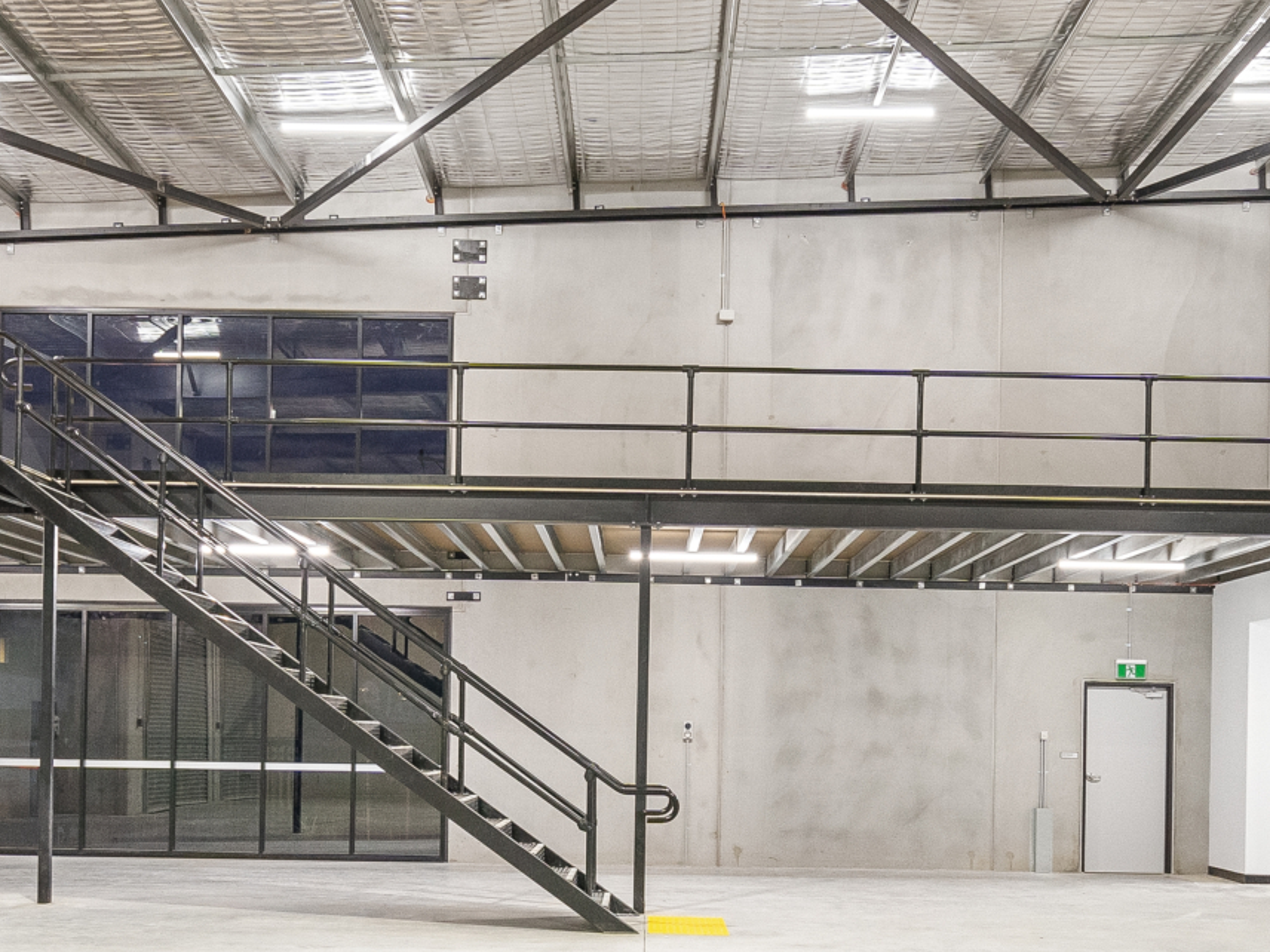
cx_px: 656
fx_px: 1688
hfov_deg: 41.2
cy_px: 727
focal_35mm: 46
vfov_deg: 30.9
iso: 2500
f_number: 4
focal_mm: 16
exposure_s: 1/25
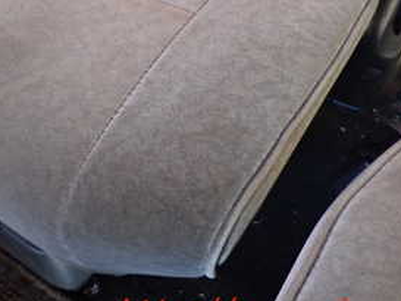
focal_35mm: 55
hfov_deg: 32.5
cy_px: 1
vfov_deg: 25.3
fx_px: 637
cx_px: 15
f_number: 2
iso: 320
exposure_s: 1/30
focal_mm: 4.5
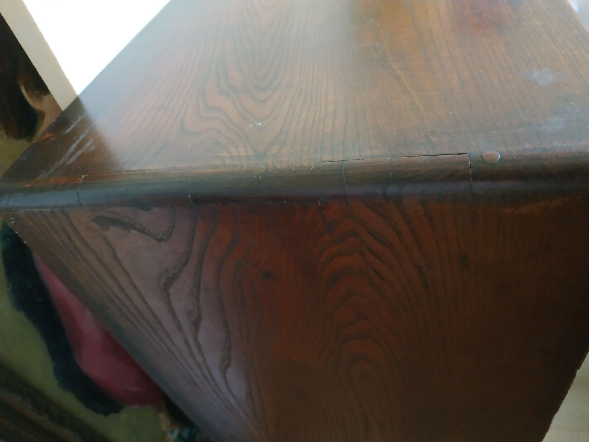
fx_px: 408
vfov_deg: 56.8
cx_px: 294
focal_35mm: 24
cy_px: 221
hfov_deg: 71.6
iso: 1250
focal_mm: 3.94
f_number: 1.9
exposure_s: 1/20
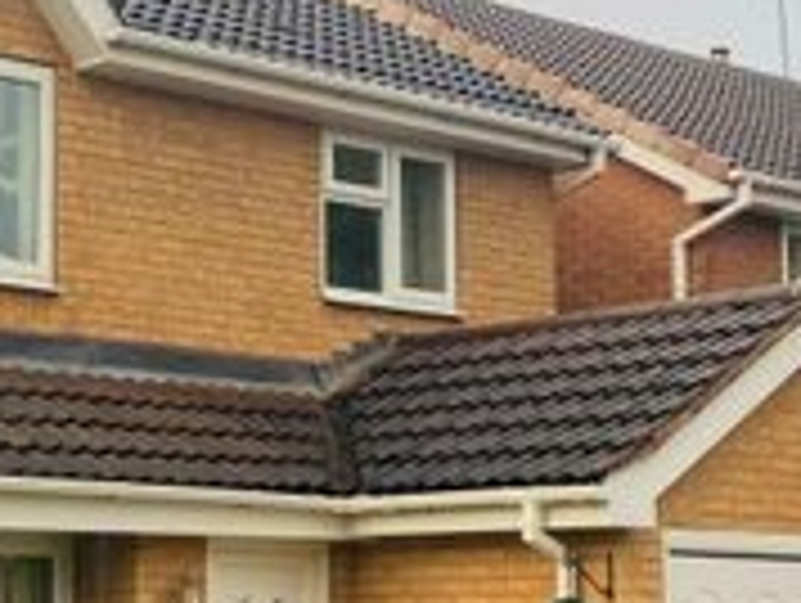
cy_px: 371
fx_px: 2363
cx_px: 158
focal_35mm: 102
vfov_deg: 14.5
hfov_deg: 19.0
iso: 32
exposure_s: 1/124
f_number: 1.8
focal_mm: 4.25
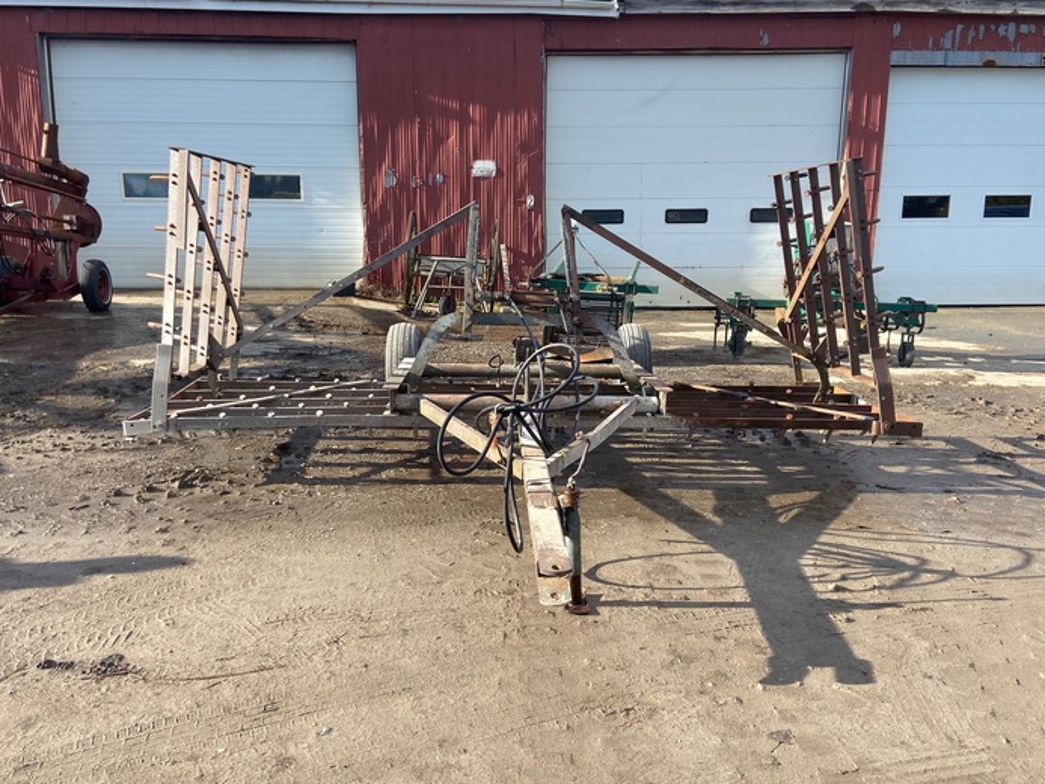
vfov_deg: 46.8
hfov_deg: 59.9
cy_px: 409
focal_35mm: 30
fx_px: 906
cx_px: 508
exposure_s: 1/1316
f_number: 1.8
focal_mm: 4.25
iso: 32
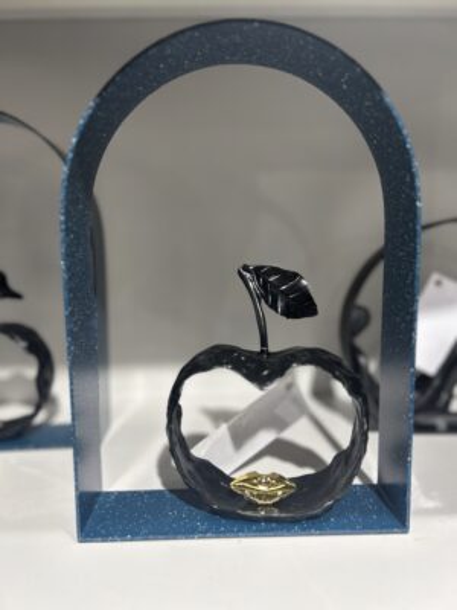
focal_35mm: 26
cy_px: 305
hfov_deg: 53.1
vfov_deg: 67.3
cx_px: 228
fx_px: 458
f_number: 1.5
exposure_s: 1/100
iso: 100
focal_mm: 5.7
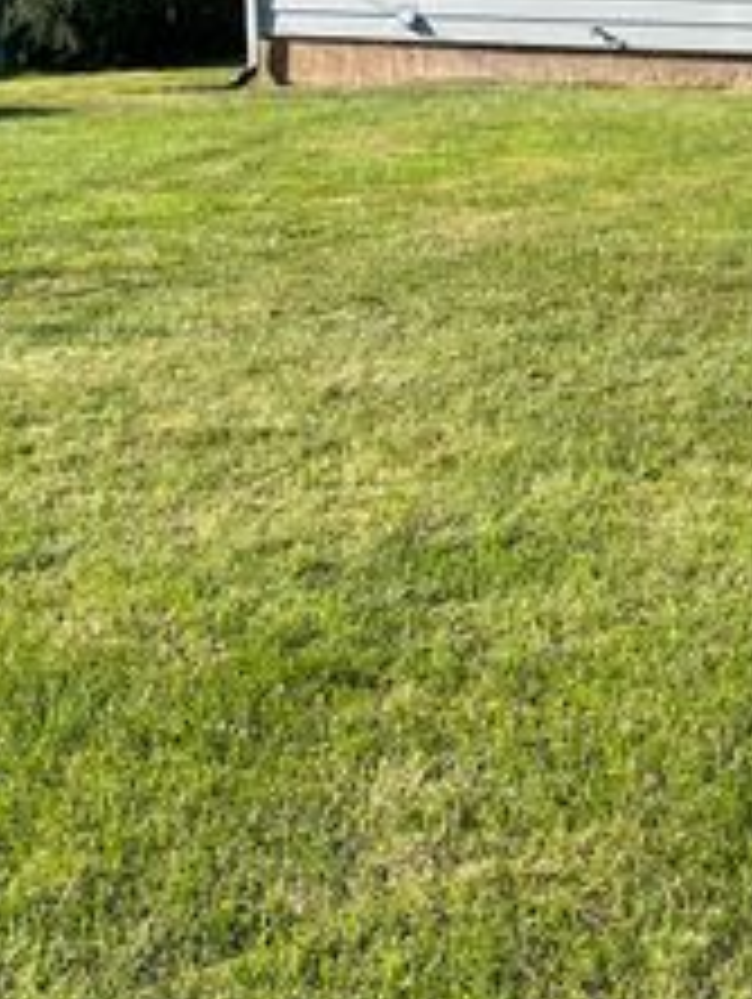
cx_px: 779
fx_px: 2255
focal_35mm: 78
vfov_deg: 24.9
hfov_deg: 18.4
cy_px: 326
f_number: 1.6
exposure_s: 1/1802
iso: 50
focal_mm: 5.1
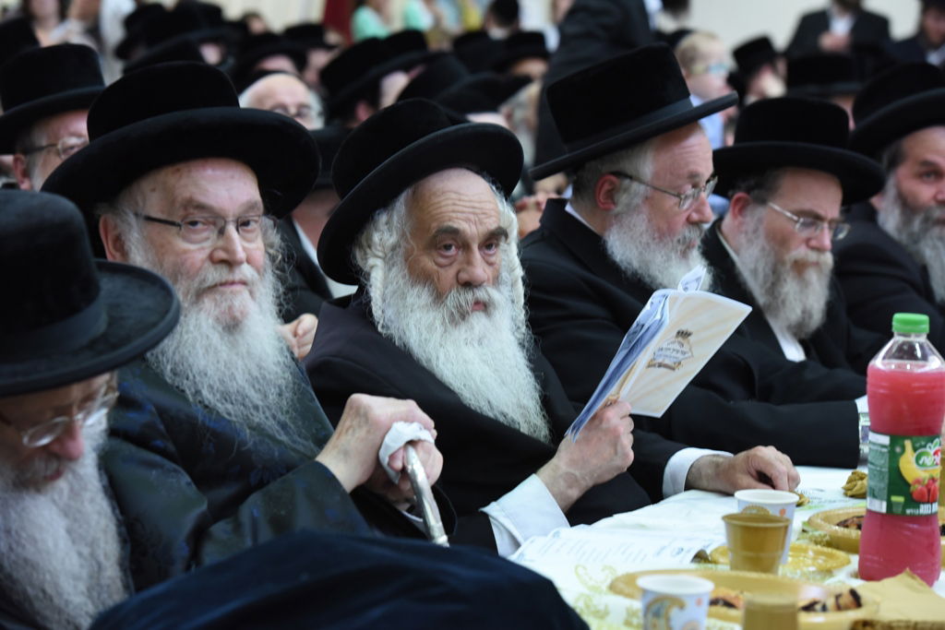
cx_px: 472
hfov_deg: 17.6
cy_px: 315
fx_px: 3045
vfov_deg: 11.8
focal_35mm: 116
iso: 1600
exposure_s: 1/100
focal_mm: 116
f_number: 5
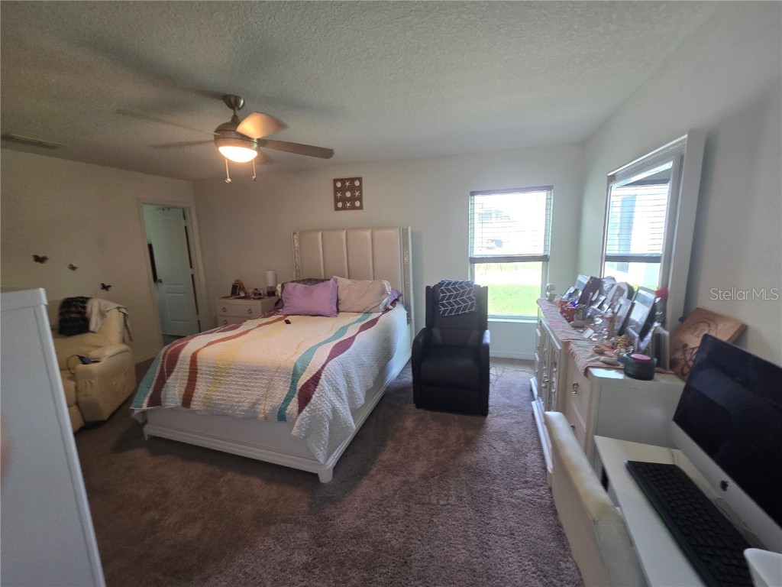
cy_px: 294
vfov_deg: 89.9
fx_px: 294
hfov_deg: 106.2
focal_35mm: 13
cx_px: 391
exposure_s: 1/60
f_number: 2.2
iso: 125
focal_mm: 2.2
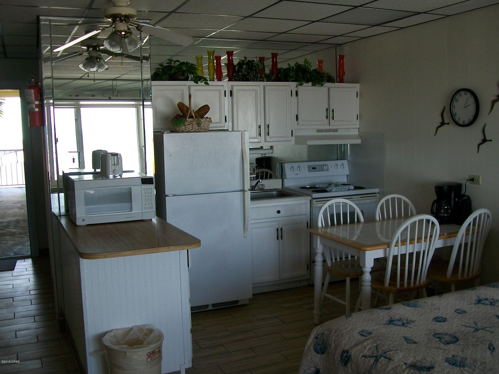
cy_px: 187
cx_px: 250
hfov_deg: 51.4
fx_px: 519
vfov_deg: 39.7
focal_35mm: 36
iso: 80
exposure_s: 1/80
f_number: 2.7
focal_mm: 6
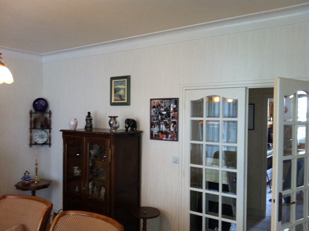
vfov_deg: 40.6
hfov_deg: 52.7
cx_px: 154
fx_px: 312
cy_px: 116
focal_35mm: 35
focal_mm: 3.85
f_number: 2.8
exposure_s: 1/15
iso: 100
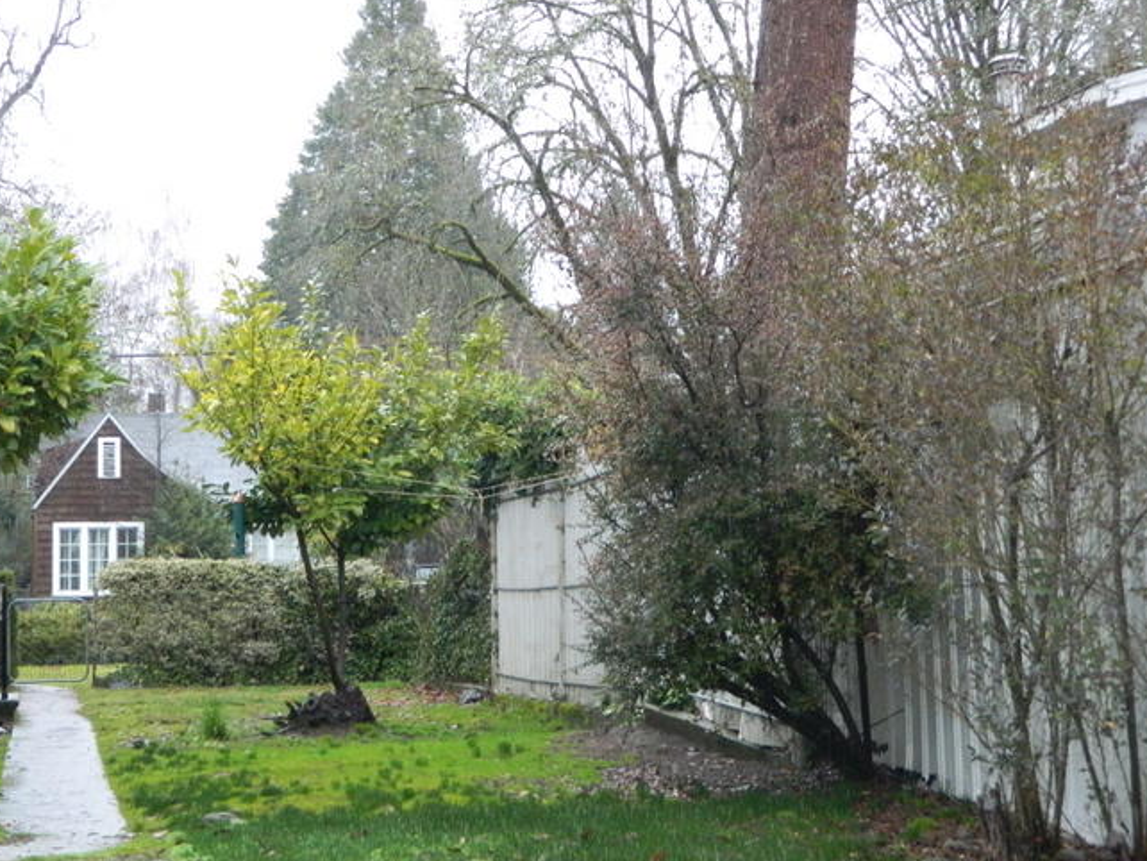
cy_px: 482
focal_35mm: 71
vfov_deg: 20.7
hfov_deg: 27.4
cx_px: 516
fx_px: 2353
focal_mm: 10.2
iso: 400
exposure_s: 1/50
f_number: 3.8
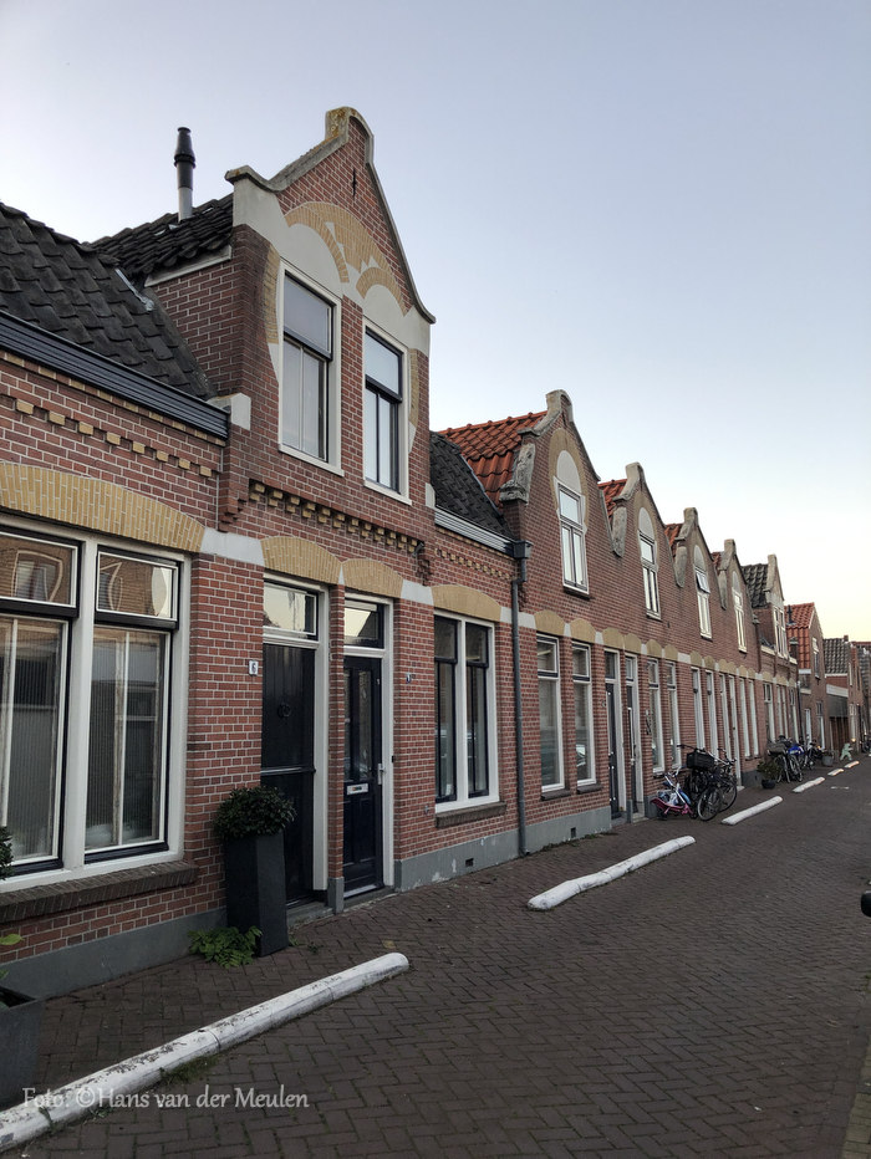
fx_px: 939
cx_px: 436
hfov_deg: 49.8
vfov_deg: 63.4
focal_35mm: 28
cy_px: 580
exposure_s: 1/81
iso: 32
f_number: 1.8
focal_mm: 3.99
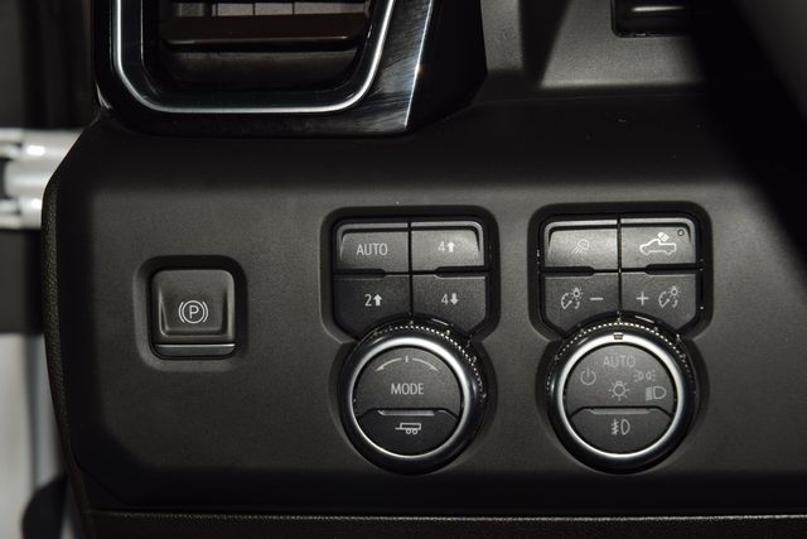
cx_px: 404
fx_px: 2354
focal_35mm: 105
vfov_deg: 13.0
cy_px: 270
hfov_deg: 19.5
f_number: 8
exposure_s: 1/125
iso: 100
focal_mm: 70
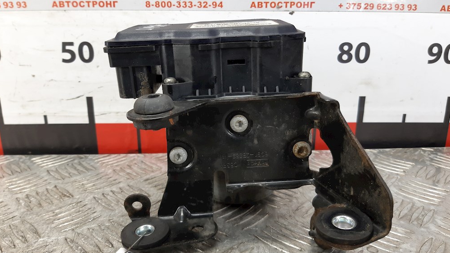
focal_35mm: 29
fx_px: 346
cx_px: 226
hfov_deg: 66.1
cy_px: 130
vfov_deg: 40.2
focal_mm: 3.93
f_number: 1.7
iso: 64
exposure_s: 1/50
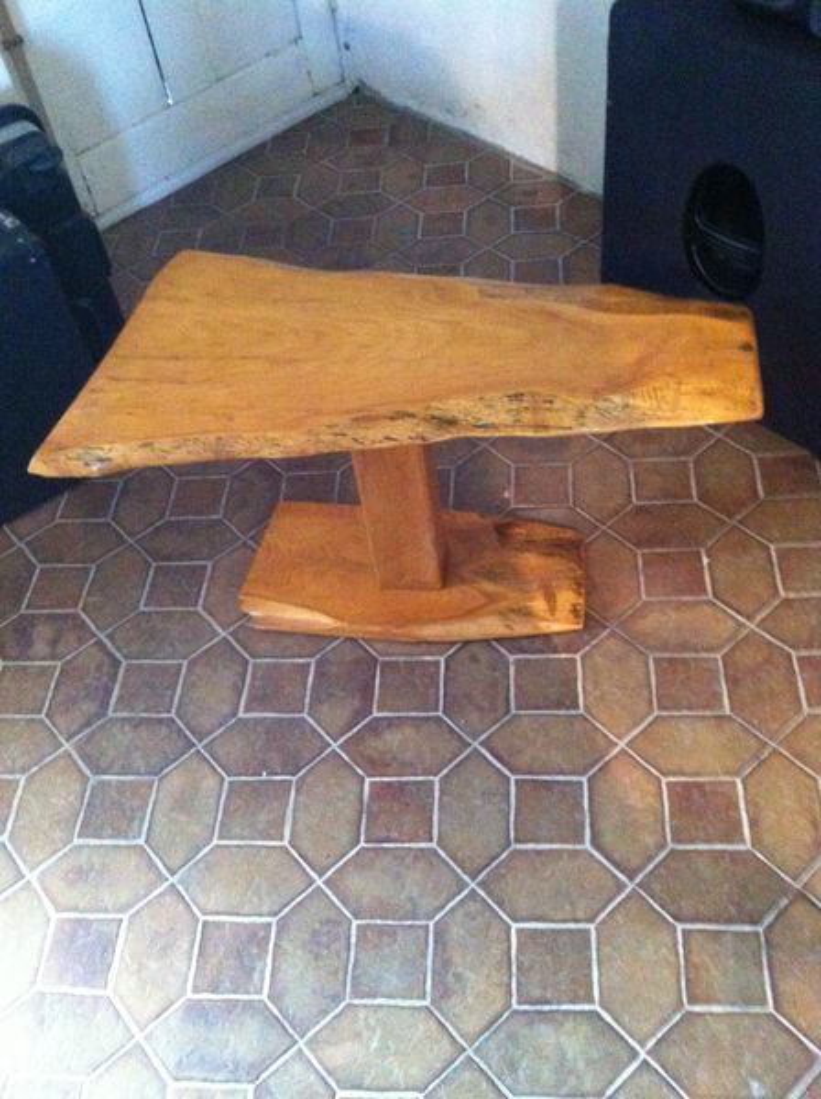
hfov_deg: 40.6
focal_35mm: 35
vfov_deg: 52.7
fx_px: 1110
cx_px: 410
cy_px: 550
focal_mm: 3.85
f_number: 2.8
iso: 1000
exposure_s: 1/15
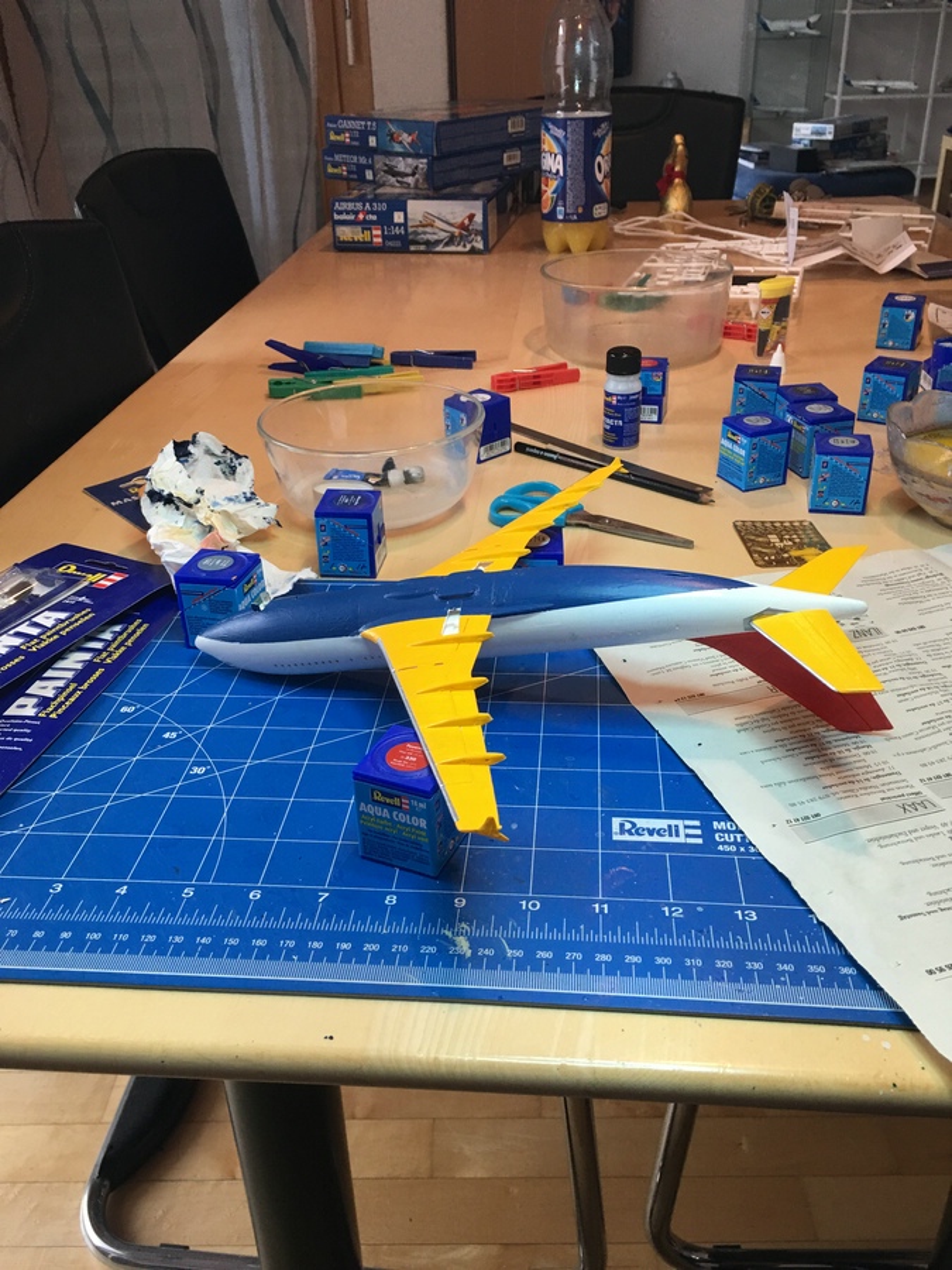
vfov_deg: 61.7
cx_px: 476
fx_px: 1063
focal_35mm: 29
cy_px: 635
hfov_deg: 48.2
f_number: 2.2
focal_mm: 4.15
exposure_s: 1/30
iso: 40
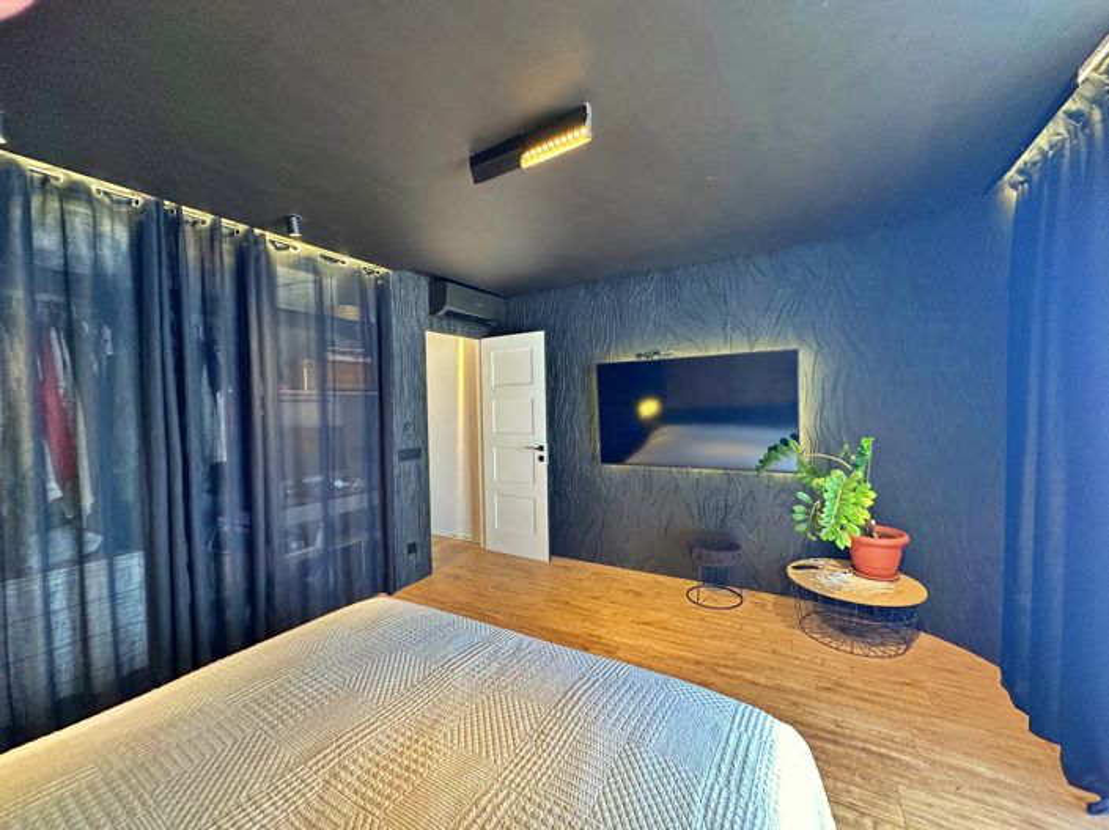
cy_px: 415
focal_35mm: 14
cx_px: 554
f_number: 2.2
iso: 320
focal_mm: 2.22
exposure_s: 1/50
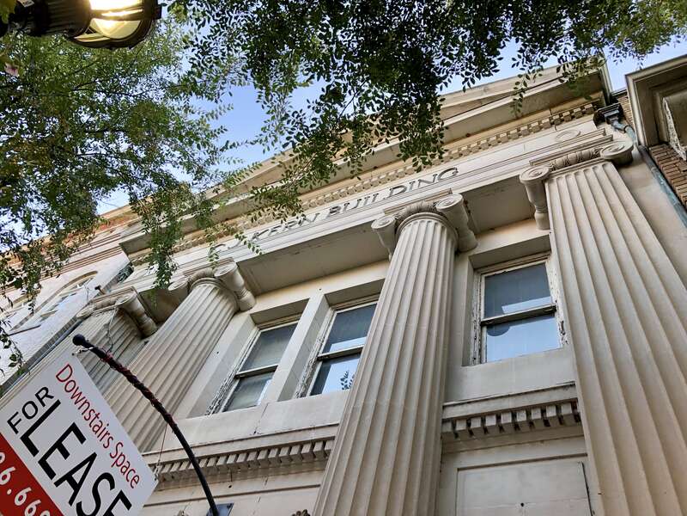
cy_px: 258
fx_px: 556
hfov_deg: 63.4
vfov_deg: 49.7
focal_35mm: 28
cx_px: 344
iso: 64
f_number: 1.8
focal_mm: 3.99
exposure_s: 1/120
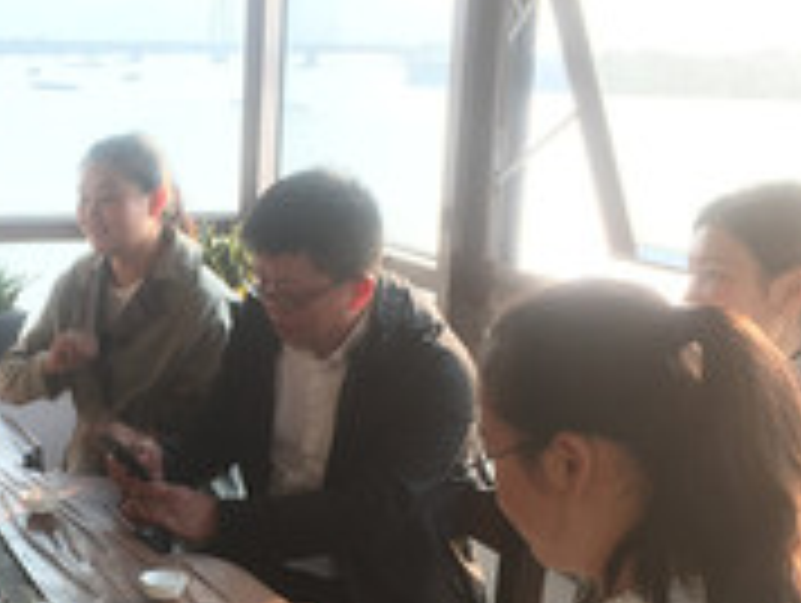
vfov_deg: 22.6
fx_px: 1506
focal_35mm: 65
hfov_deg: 28.8
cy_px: 378
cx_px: 112
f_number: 2.2
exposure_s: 1/50
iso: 25
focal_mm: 4.15
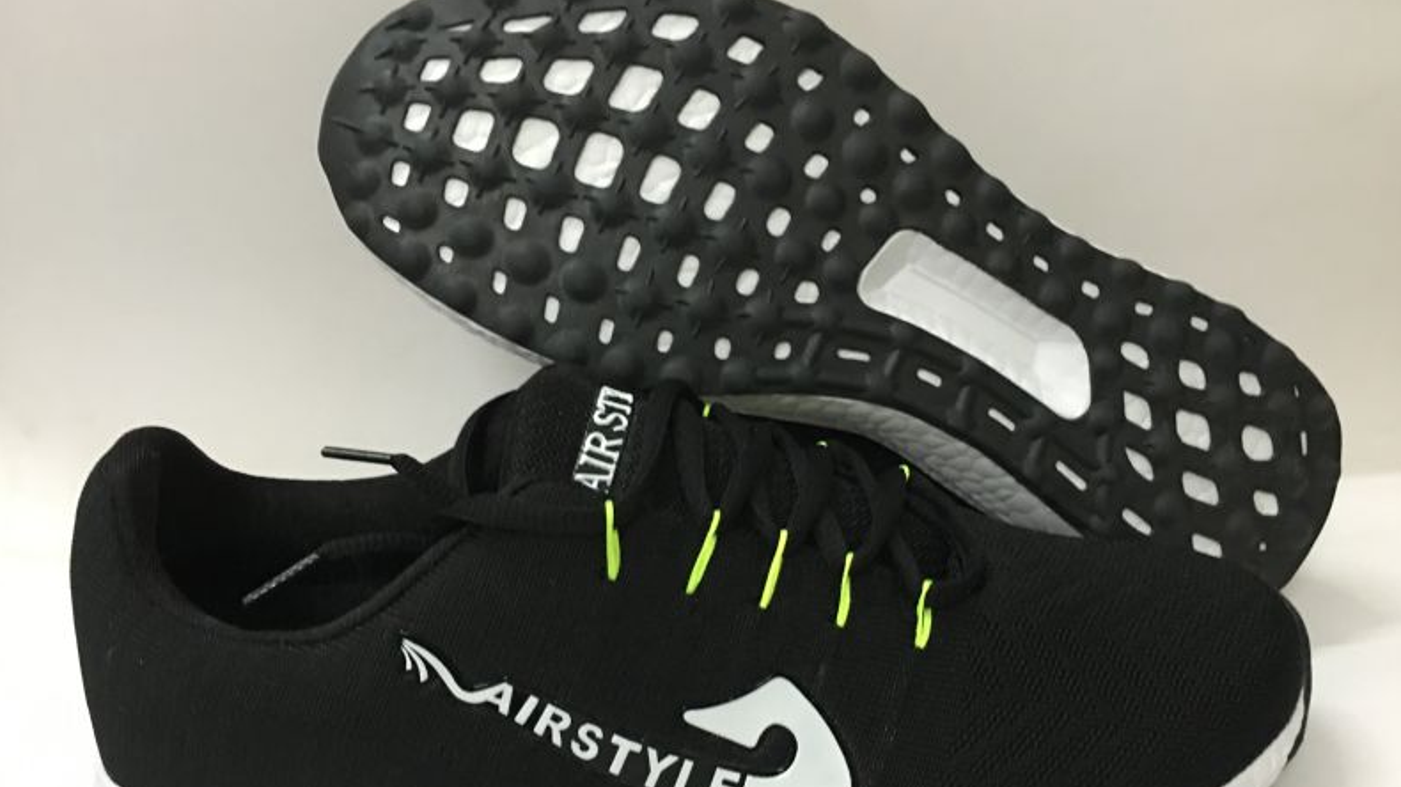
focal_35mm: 32
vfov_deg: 36.4
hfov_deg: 61.0
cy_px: 495
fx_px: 1189
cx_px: 700
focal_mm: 4.15
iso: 100
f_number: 2.2
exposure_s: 1/4
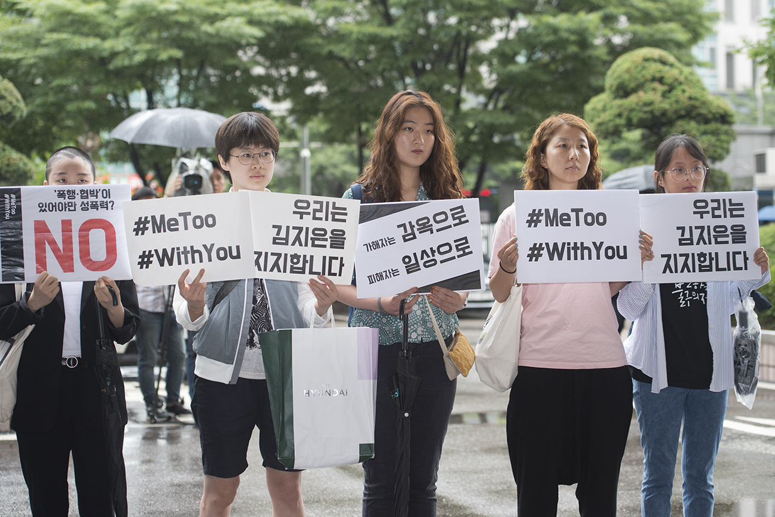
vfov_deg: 19.5
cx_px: 388
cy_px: 258
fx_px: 1507
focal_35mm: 70
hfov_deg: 28.8
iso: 1000
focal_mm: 70
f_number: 4
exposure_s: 1/250
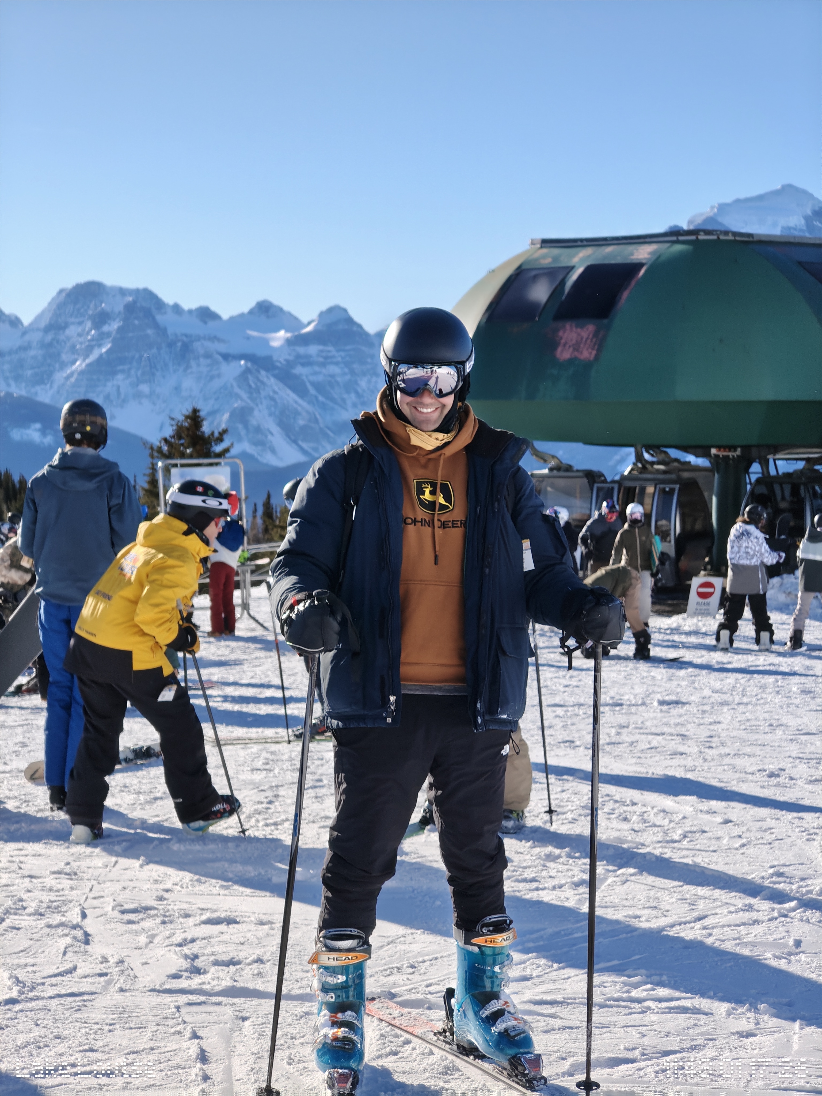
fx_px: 2216
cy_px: 548
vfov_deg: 27.8
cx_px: 411
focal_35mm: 70
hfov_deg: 21.0
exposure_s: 1/1101
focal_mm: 13.3
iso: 266
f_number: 2.55
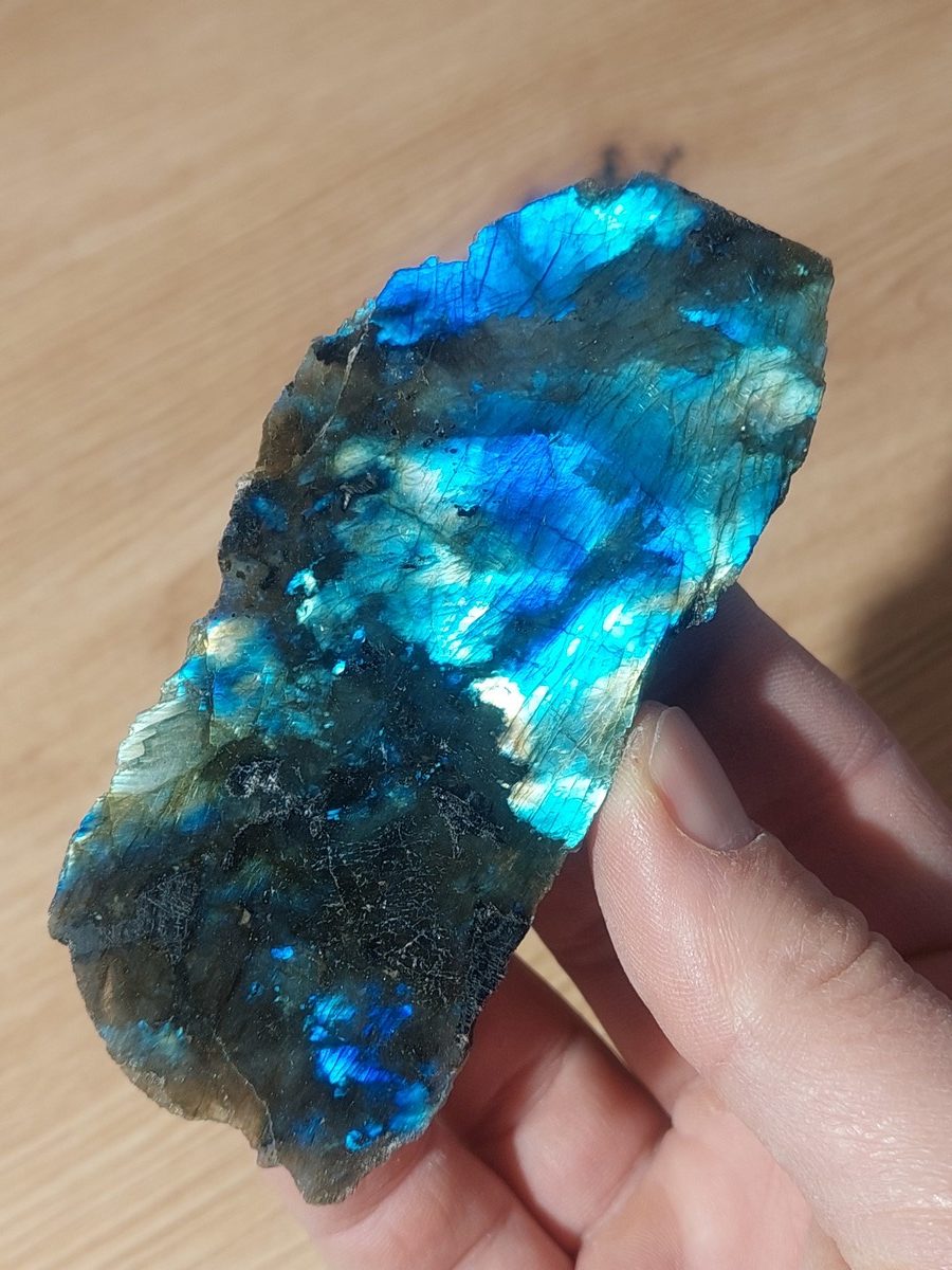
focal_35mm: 24
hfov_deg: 56.8
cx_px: 476
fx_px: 880
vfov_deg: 71.6
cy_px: 635
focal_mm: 5.23
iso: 50
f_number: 1.8
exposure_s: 1/50
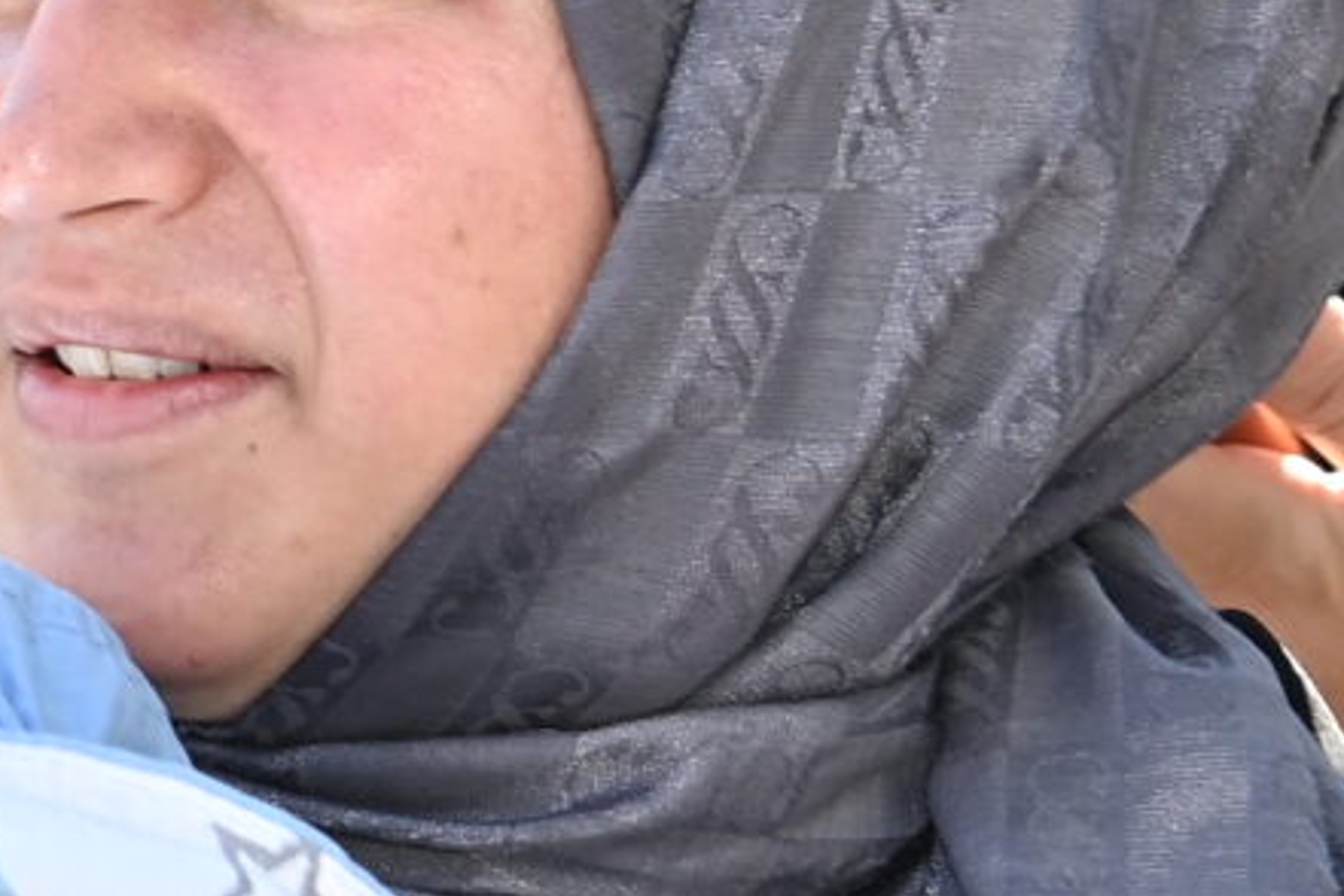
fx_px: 9743
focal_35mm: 261
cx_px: -1070
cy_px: 684
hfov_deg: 7.6
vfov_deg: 5.3
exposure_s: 1/100
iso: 160
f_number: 7.1
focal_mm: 45
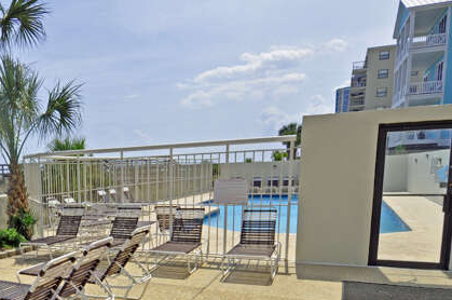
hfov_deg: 52.5
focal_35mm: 33
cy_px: 249
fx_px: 414
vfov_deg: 38.1
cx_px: 72
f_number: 10
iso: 200
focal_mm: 12
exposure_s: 1/400
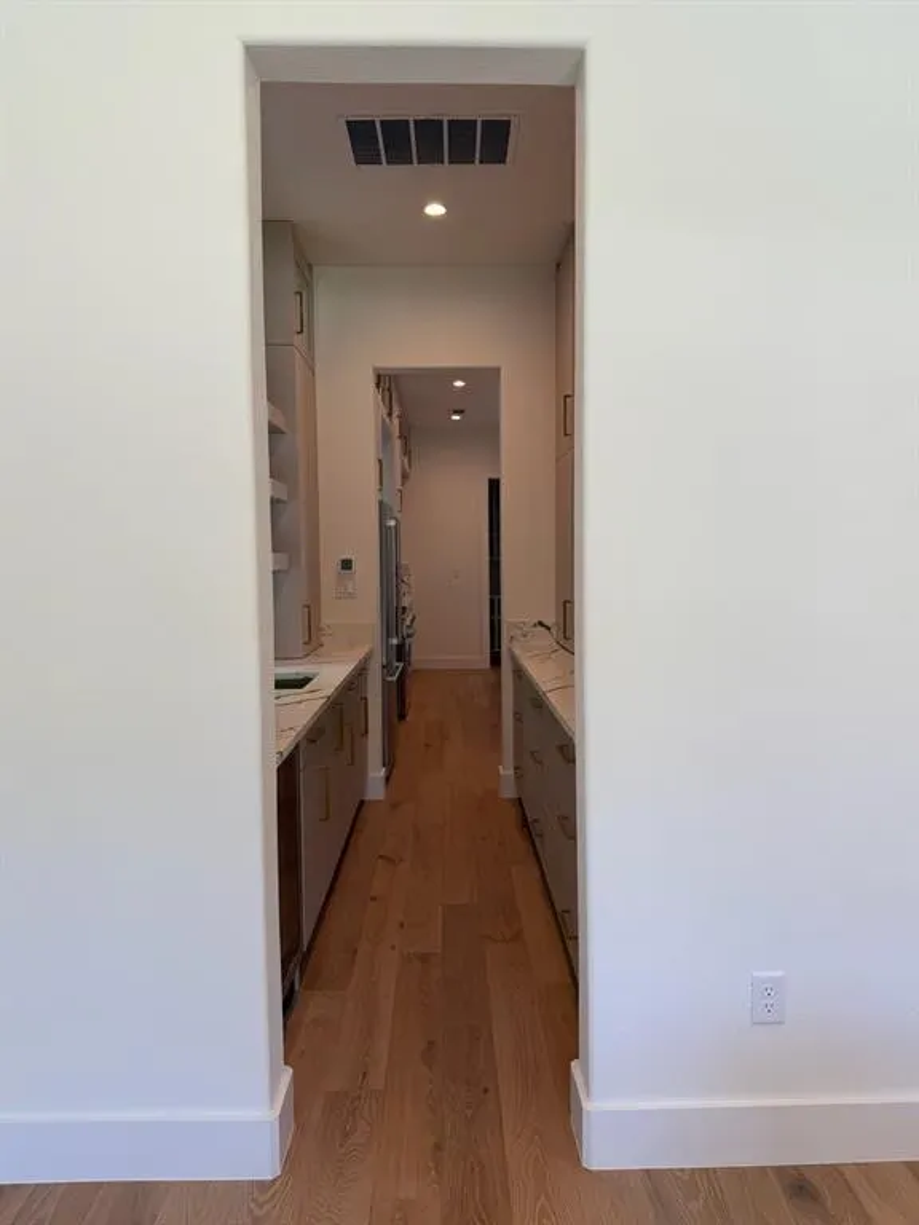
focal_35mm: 24
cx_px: 460
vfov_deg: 71.6
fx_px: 850
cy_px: 612
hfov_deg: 56.8
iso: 80
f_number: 1.78
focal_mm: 6.76
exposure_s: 1/120
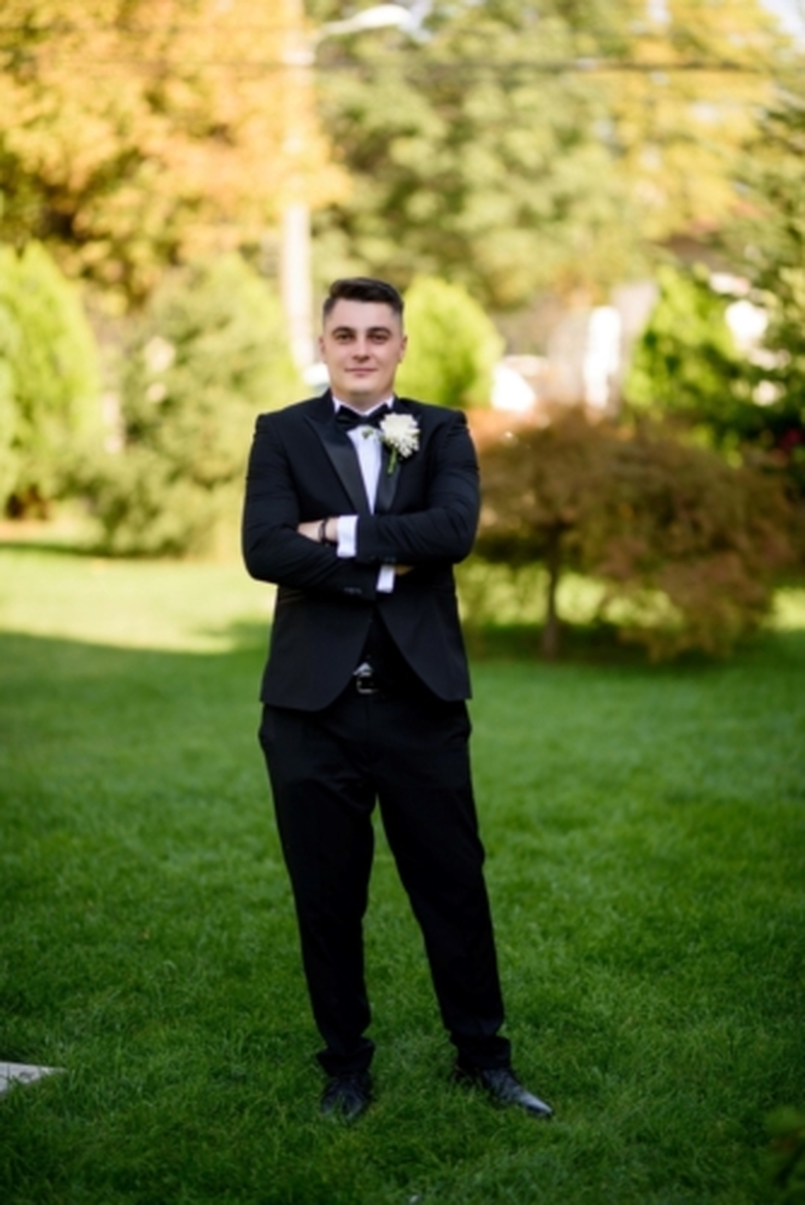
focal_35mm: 85
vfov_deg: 23.9
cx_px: 402
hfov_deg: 16.1
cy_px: 602
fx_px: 2847
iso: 100
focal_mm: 85
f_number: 1.4
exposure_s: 1/1250
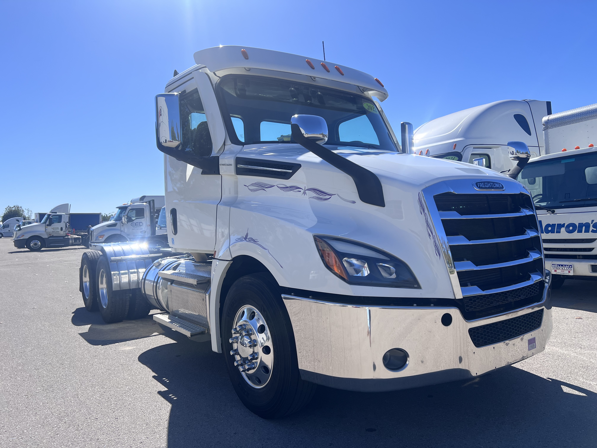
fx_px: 448
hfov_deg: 67.3
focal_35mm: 26
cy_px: 224
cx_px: 298
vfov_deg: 53.1
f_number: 1.5
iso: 50
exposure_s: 1/4630
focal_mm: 5.7
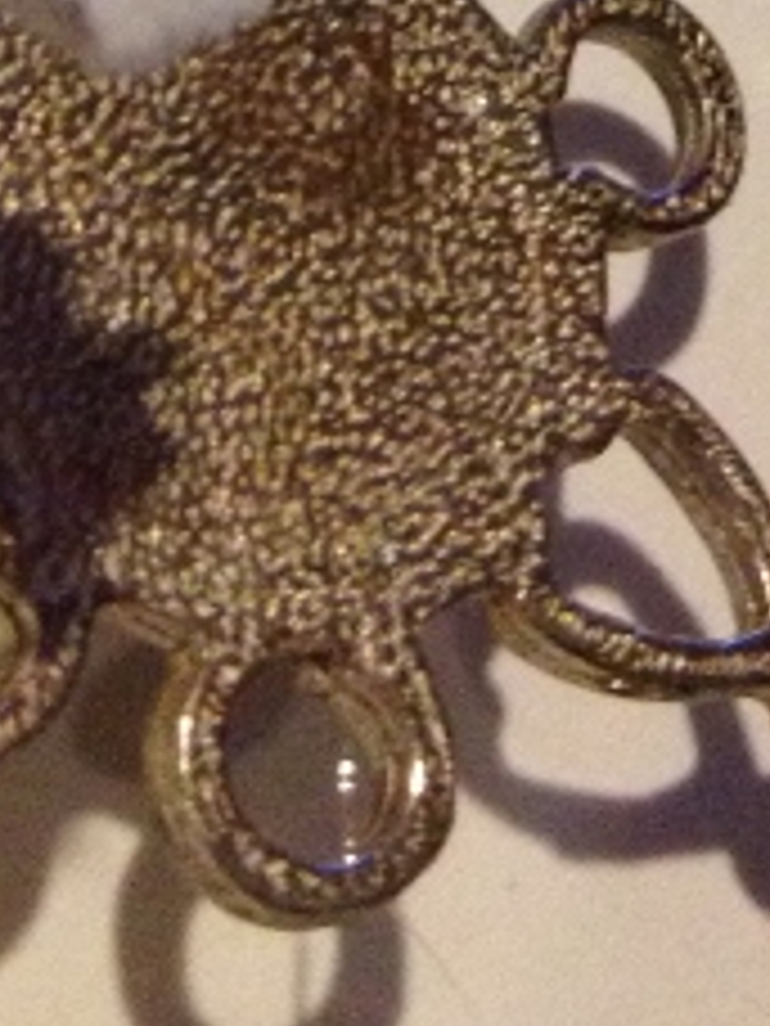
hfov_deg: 9.4
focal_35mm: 157
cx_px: 806
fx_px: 4656
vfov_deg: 11.2
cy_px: -1161
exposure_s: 1/20
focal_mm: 4.28
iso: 320
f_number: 2.4
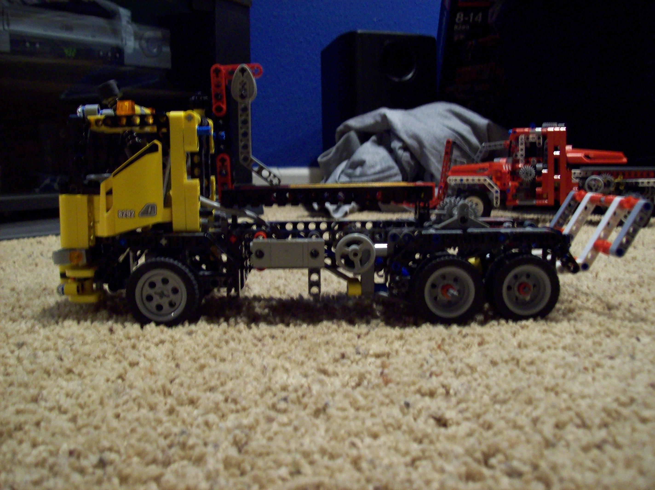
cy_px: 245
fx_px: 681
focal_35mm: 36
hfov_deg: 51.4
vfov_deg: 39.6
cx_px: 328
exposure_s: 1/8
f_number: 2.7
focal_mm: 6
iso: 200
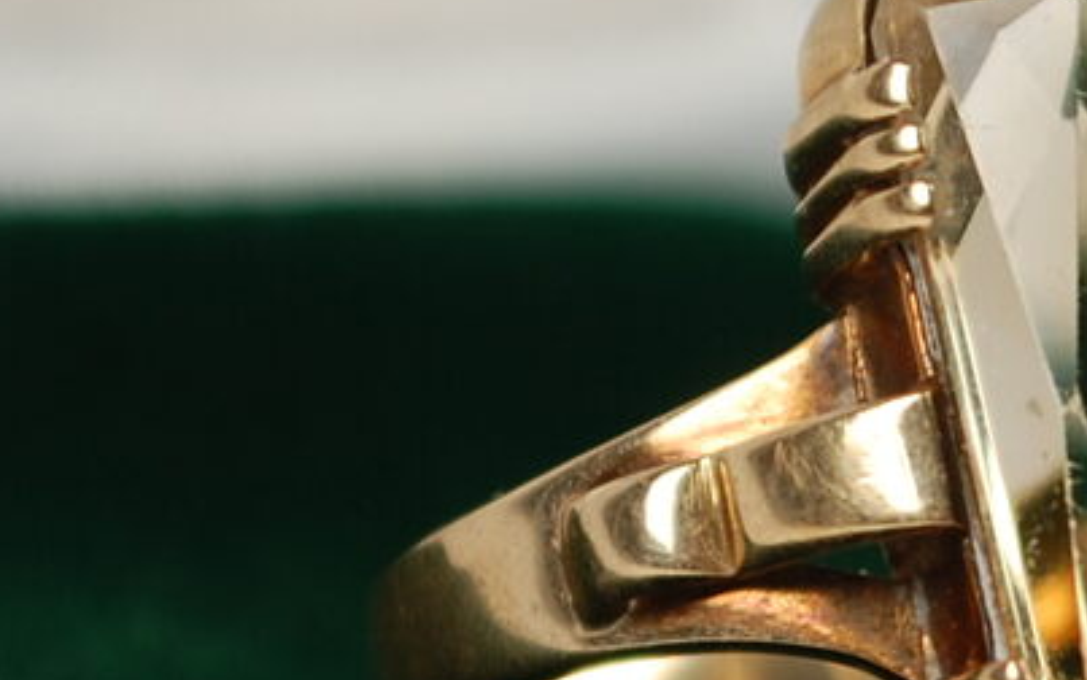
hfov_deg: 5.9
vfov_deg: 3.7
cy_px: 470
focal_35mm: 354
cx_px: 922
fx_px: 10493
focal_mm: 55
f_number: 6.3
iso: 200
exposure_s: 1/160
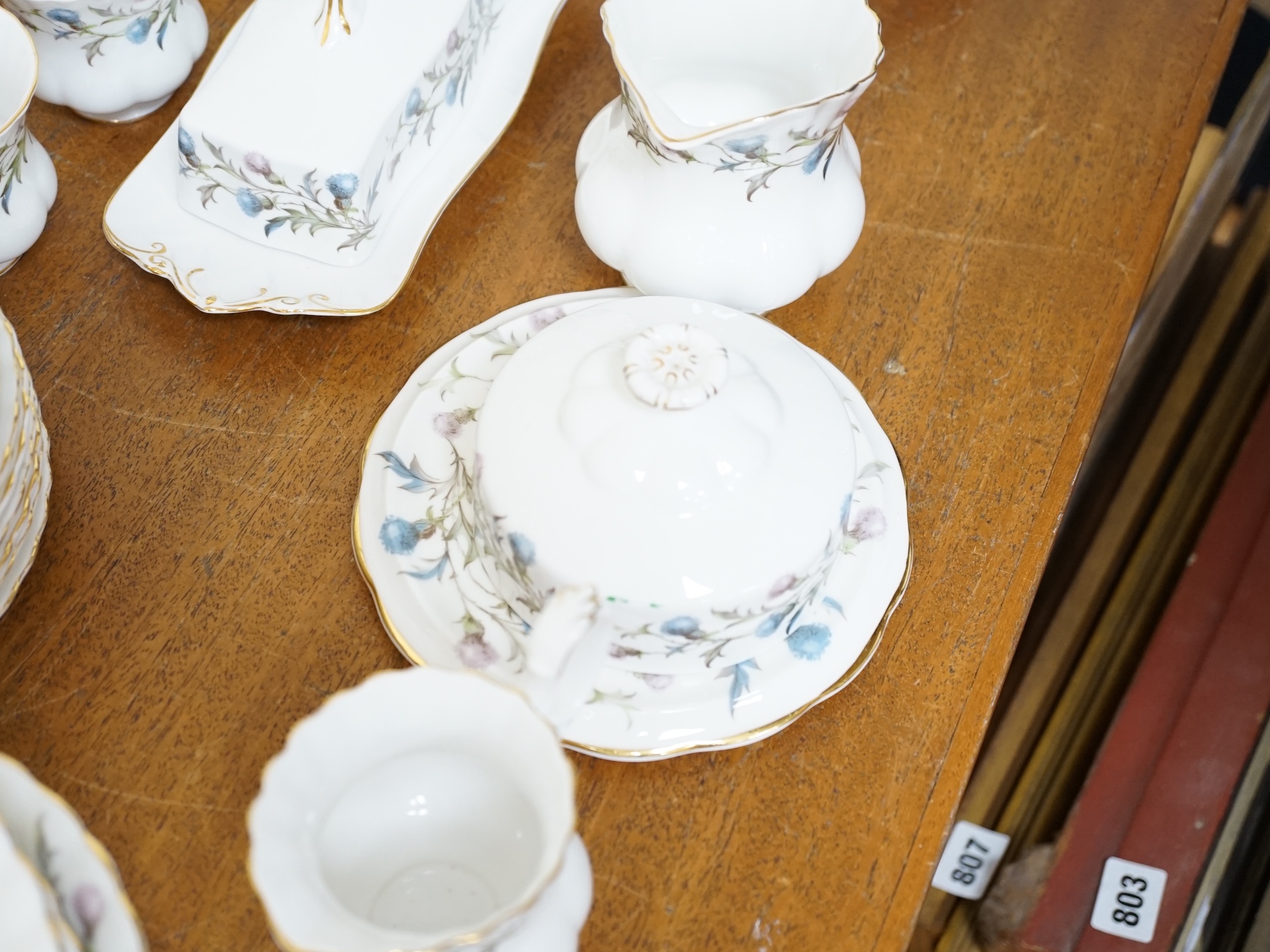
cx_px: 594
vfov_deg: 29.7
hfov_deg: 38.9
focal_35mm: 49
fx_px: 1798
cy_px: 475
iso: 1250
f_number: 3.5
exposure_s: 1/60
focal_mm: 30
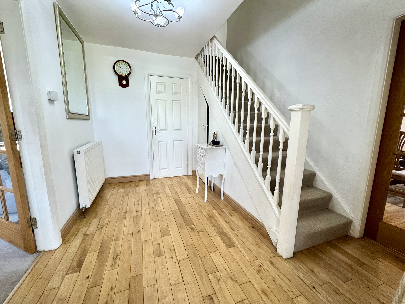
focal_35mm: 14
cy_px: 152
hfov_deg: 102.1
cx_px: 202
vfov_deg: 85.7
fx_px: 164
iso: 250
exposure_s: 1/100
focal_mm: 2.22
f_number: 2.2
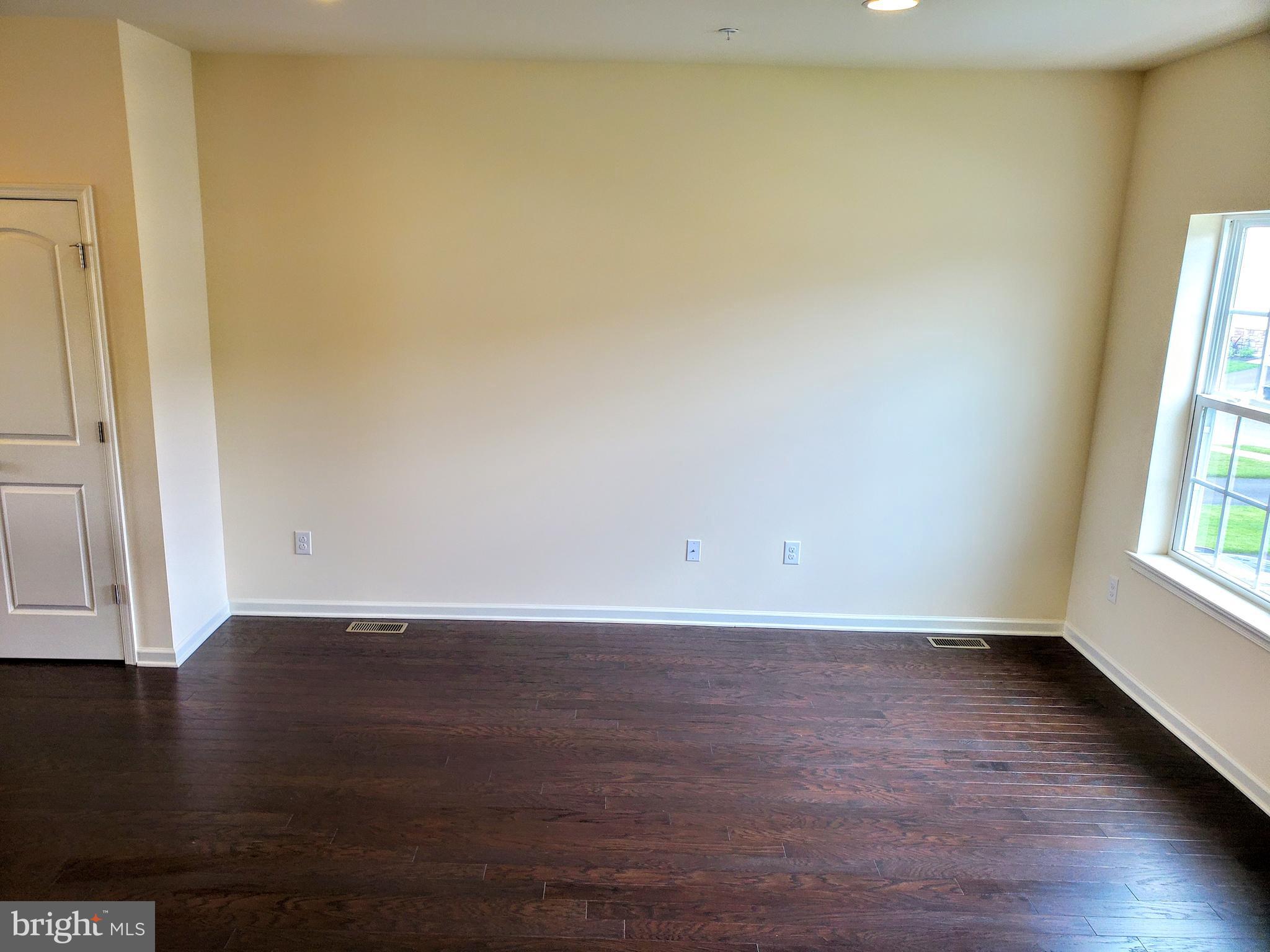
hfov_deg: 67.3
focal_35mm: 26
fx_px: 954
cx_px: 635
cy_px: 476
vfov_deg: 53.1
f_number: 2.4
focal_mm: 4.3
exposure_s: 1/120
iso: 80
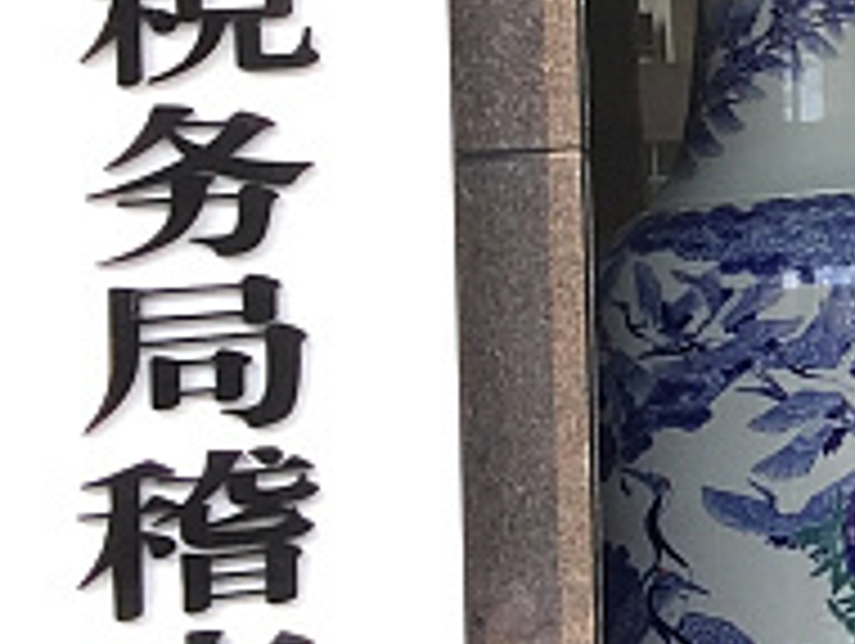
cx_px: 1953
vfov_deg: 9.3
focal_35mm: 156
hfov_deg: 11.0
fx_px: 3858
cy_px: -333
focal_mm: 4.15
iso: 32
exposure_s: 1/121
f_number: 2.2
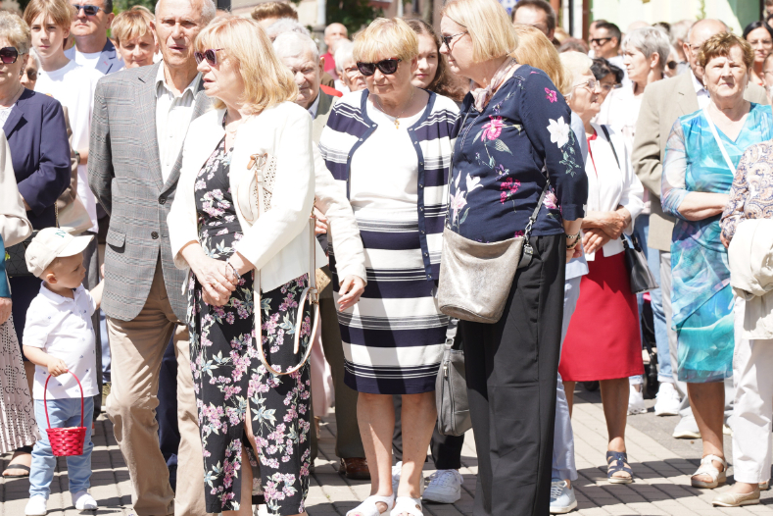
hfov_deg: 11.9
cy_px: 176
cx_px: 359
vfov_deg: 7.9
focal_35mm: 173
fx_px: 3714
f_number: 7.1
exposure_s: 1/160
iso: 100
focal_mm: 105
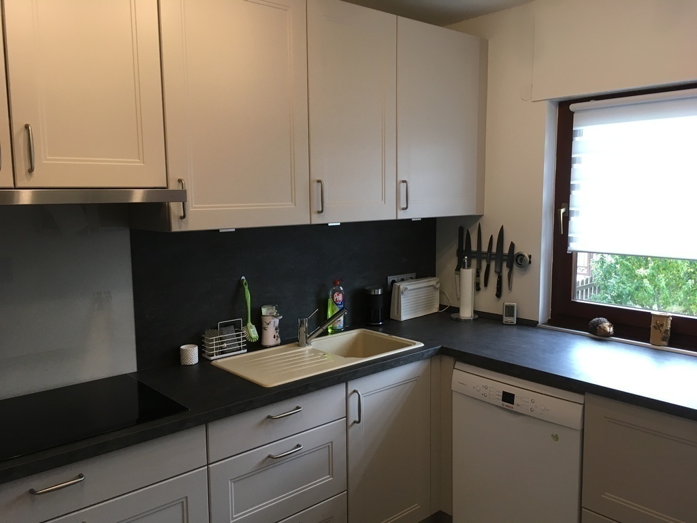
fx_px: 584
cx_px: 348
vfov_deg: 48.2
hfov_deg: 61.7
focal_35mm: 29
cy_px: 262
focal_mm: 4.15
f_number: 2.2
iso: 50
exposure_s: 1/33
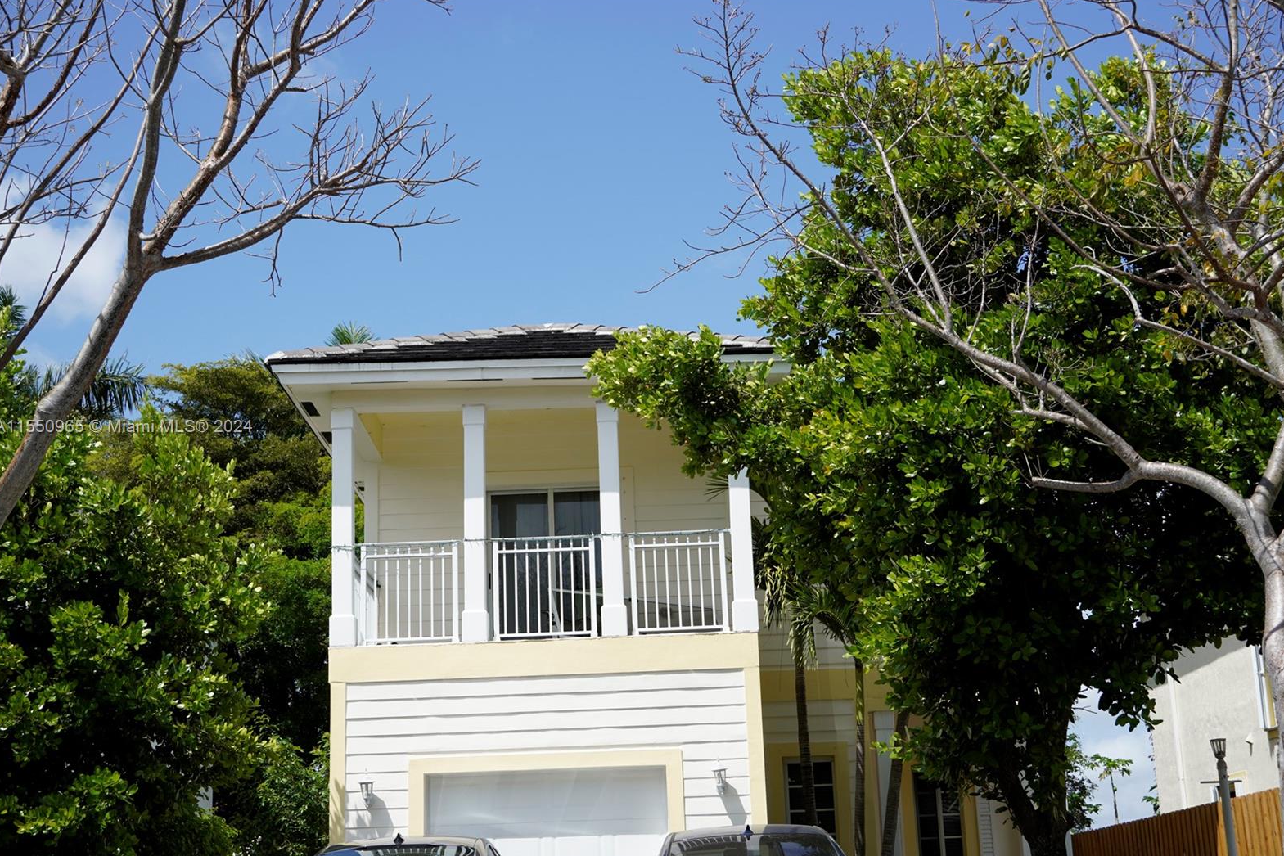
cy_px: 428
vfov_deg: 26.0
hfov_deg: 38.2
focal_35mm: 52
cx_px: 646
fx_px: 1855
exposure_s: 1/800
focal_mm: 34
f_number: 5
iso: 100
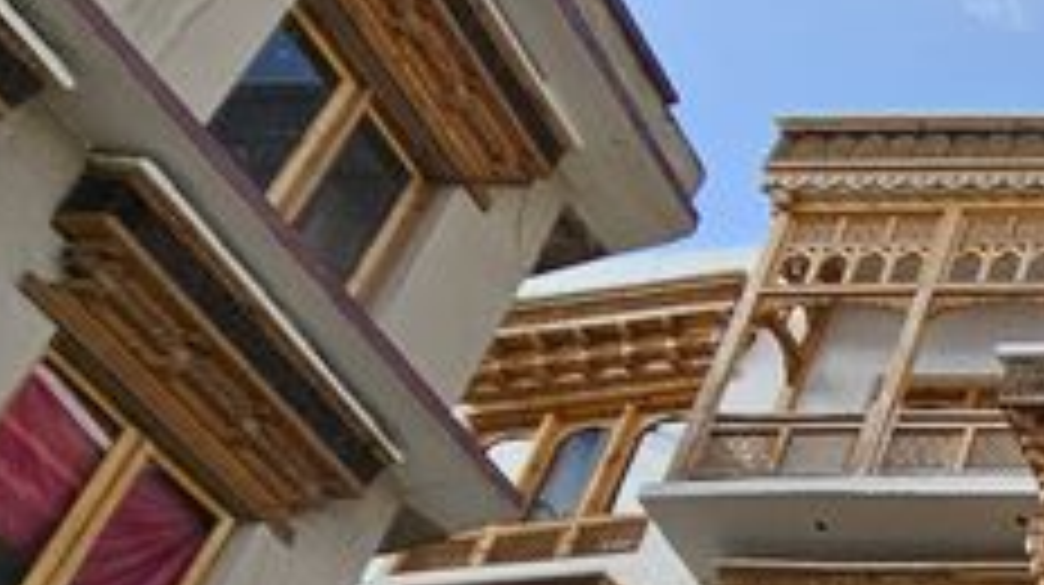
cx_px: 1717
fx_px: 1576
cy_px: 958
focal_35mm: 57
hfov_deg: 24.3
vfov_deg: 18.0
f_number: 2.2
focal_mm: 2.2
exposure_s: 1/848
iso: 50
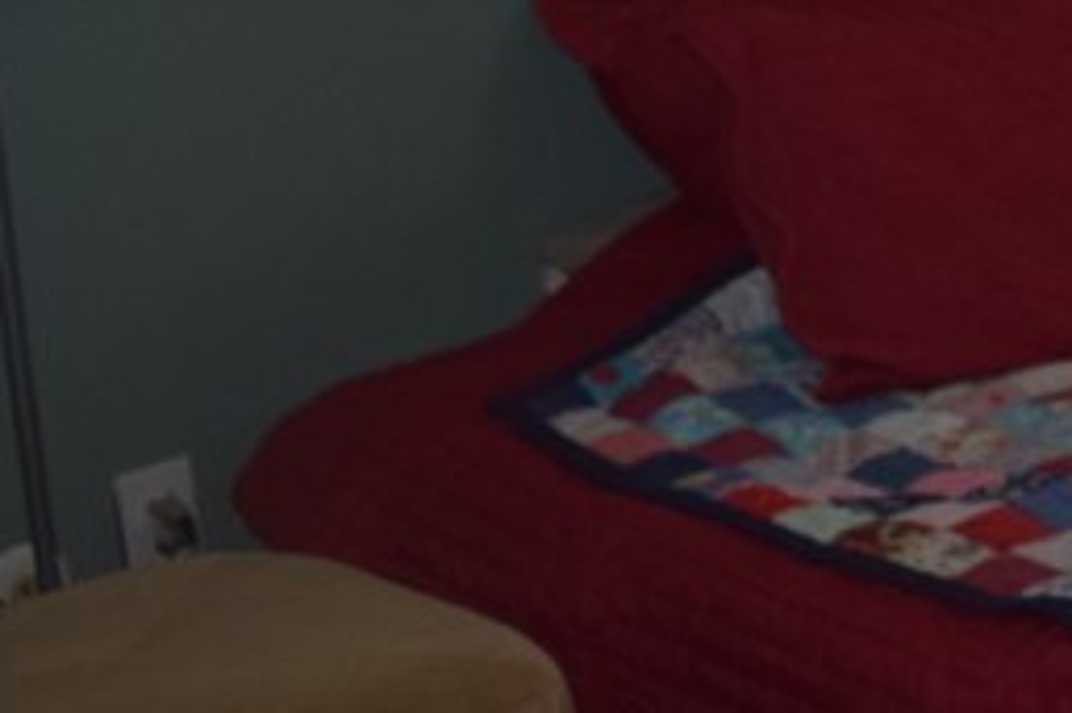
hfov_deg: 14.7
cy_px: -163
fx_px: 3392
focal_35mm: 114
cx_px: 2152
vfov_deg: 11.7
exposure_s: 1/80
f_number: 4.5
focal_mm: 18
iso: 800
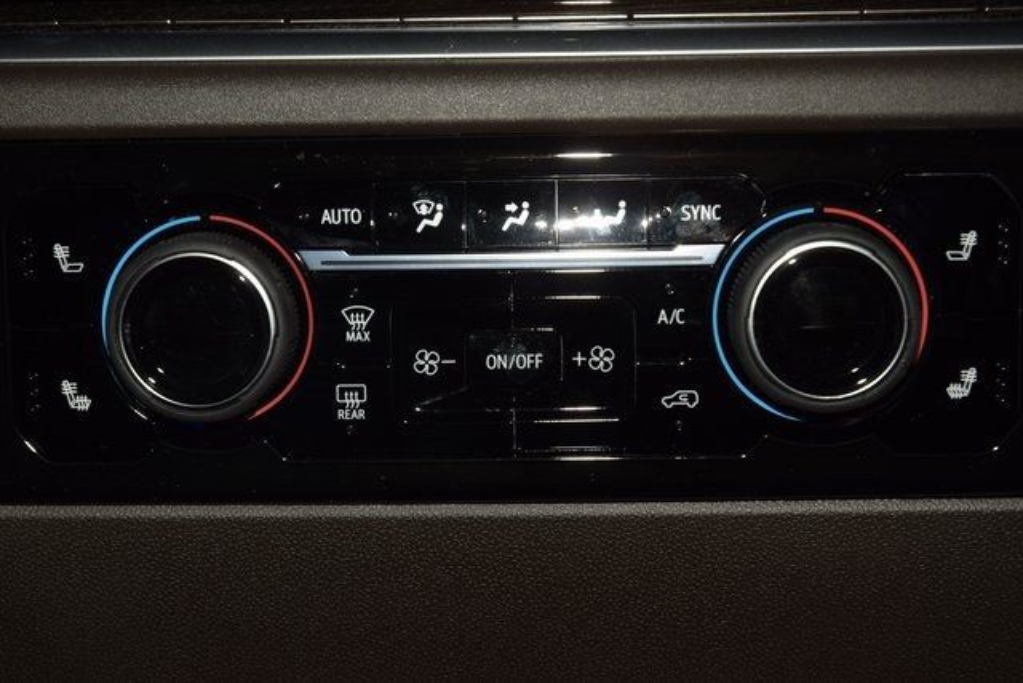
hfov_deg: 26.0
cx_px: 512
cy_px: 342
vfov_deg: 17.5
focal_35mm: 78
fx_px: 2217
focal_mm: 52
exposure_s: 1/60
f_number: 8
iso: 100
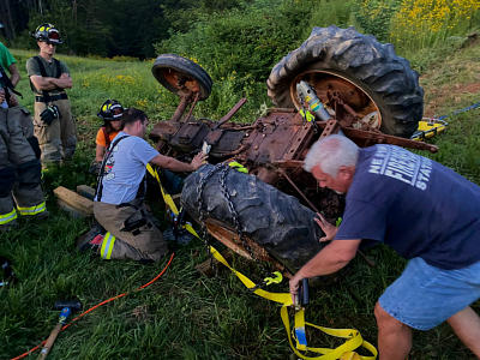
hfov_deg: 67.3
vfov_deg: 53.1
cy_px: 180
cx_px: 240
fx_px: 361
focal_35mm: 26
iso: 1000
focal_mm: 4.25
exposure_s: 1/28
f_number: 1.8
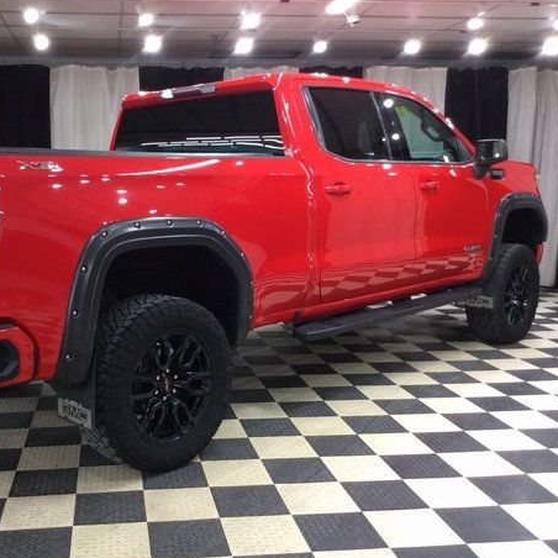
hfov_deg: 41.1
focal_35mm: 40
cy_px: 288
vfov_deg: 41.9
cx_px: 167
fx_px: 729
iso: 100
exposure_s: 1/24
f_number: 2.4
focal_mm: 3.3
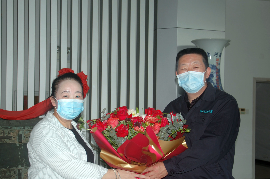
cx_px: 128
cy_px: 107
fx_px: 412
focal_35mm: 55
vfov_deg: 24.5
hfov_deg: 36.3
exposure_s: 1/60
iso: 200
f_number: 4.2
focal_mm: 28
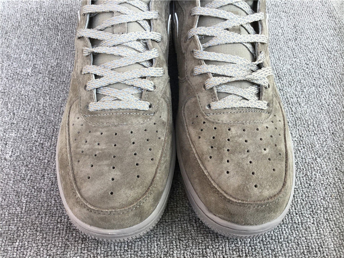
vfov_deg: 45.4
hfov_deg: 58.4
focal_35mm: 31
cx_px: 172
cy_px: 129
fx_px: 308
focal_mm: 3.3
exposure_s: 1/100
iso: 25
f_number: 2.4
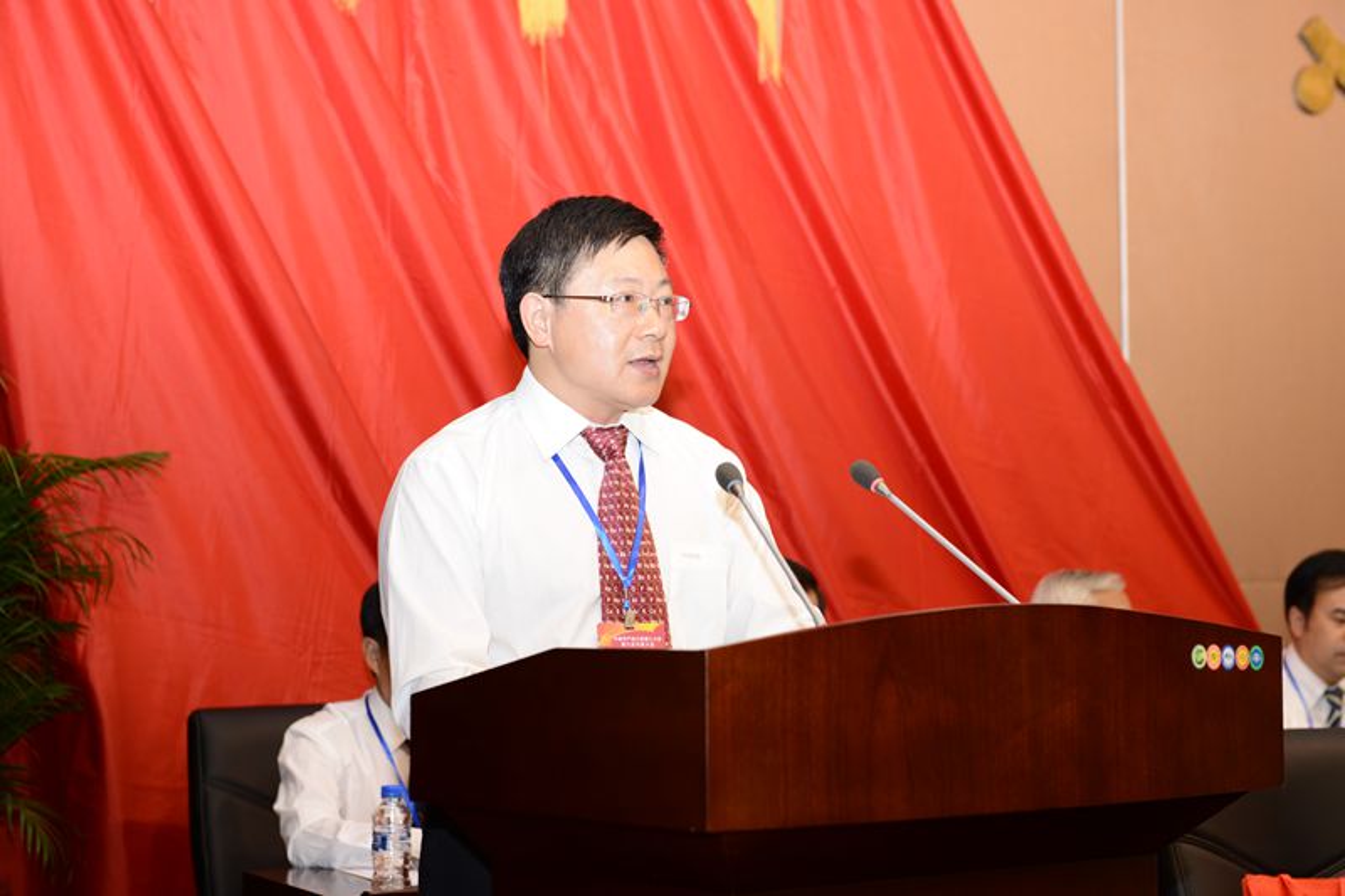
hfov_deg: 28.8
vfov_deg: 19.4
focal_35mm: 70
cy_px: 448
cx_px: 672
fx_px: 2615
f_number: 5.6
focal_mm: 70
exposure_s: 1/60
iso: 320
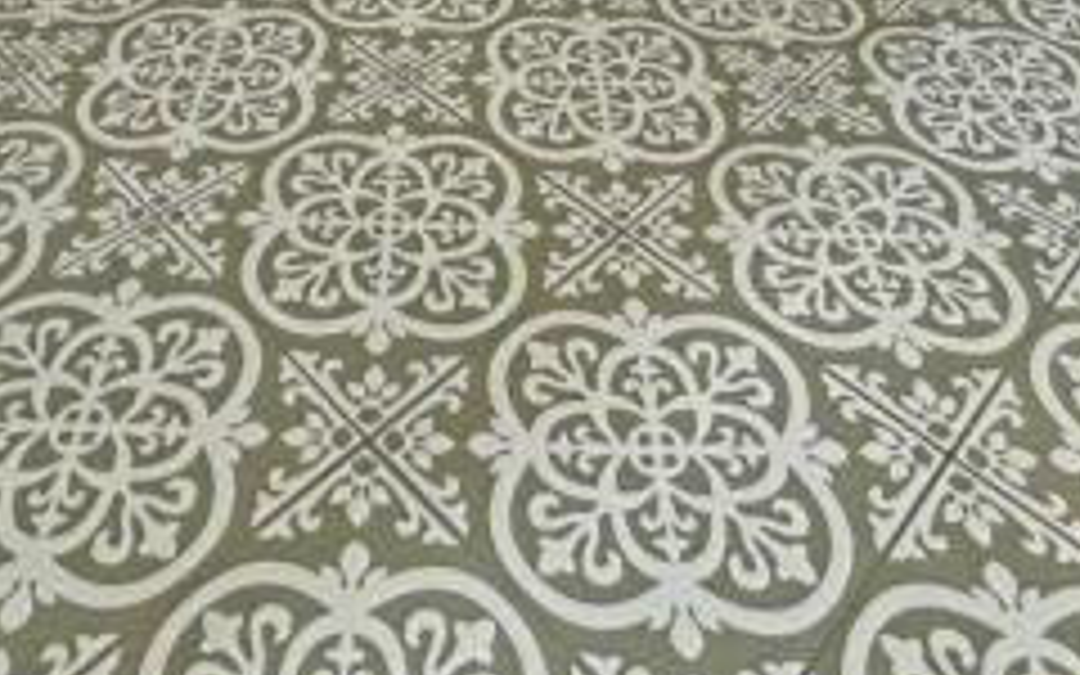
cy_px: -290
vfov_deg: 27.0
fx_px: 1060
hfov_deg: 53.7
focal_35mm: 36
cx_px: 439
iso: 250
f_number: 2.2
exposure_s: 1/99
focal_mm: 2.22
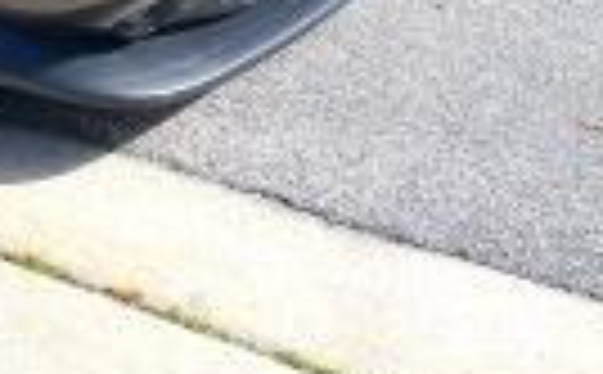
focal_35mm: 104
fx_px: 1705
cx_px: -482
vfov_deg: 11.5
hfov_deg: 16.7
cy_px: -329
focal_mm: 4.2
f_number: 1.6
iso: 32
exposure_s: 1/2618
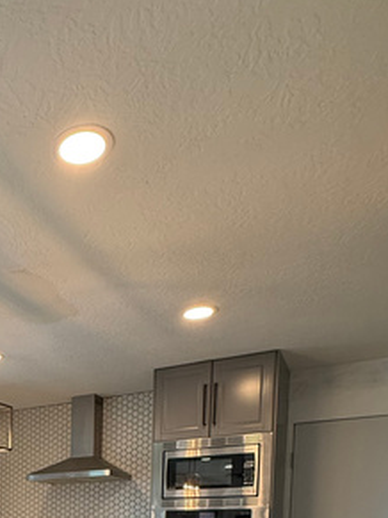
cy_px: 579
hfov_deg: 34.3
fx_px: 553
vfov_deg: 40.0
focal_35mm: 37
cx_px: -20
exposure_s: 1/120
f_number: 2.2
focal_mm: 2.22
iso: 160
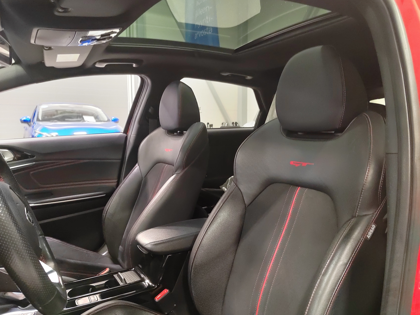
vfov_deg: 51.4
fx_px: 328
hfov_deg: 65.3
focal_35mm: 27
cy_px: 158
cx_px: 210
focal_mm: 5.52
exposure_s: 1/40
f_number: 1.9
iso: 4040
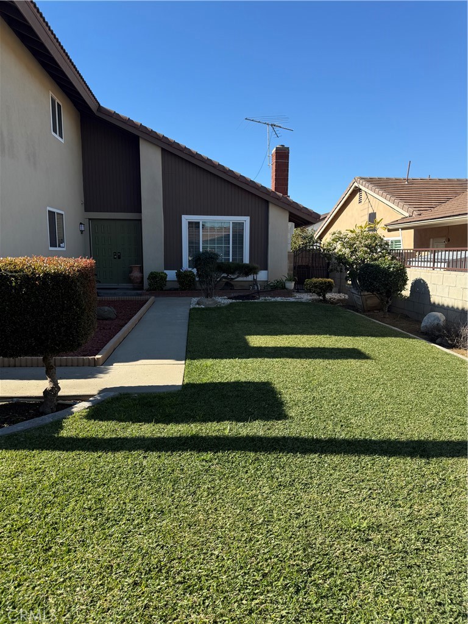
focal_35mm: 24
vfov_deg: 71.6
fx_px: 433
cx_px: 234
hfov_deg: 56.8
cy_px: 312
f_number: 1.78
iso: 80
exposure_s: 1/2169
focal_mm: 6.76
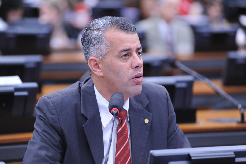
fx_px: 1161
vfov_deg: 8.1
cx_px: 123
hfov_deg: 12.1
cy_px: 82
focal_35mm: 170
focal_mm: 170
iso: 1250
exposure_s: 1/160
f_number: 3.5
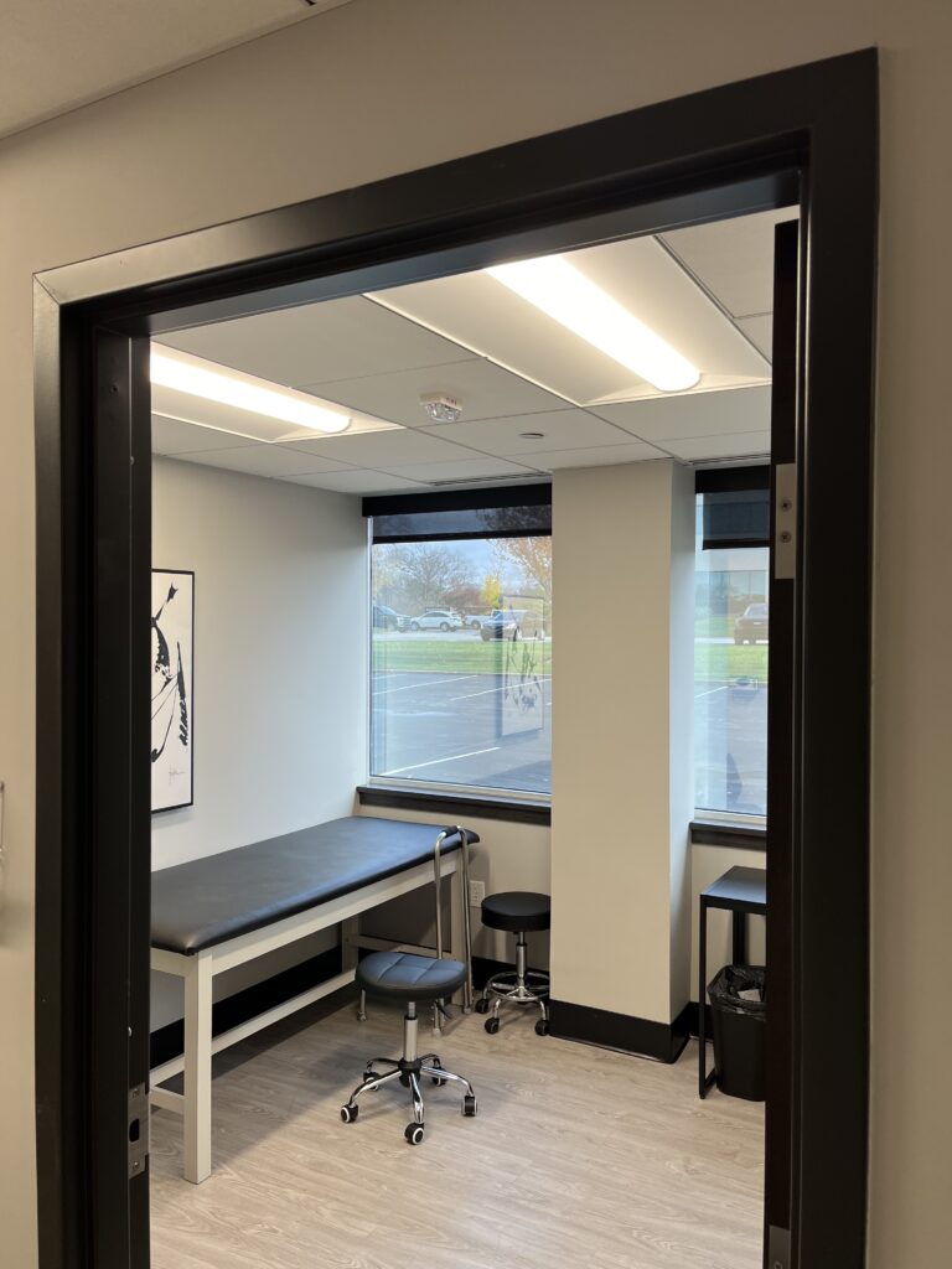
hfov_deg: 53.1
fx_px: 953
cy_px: 634
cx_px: 476
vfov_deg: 67.3
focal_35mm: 26
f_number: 1.6
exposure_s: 1/100
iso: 64
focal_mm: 5.1
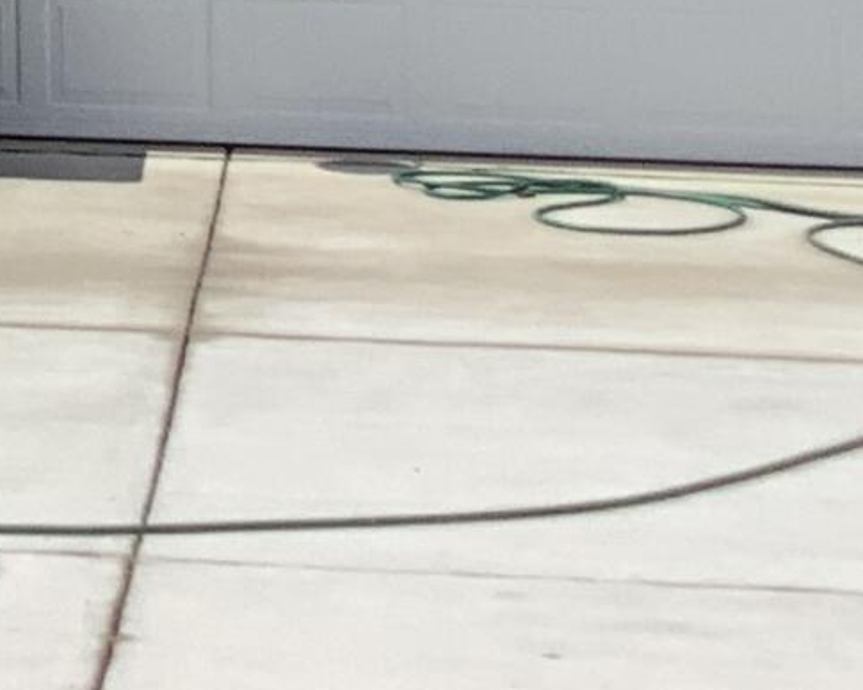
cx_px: -646
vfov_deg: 7.8
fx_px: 4776
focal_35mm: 187
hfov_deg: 9.8
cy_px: -882
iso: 25
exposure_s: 1/2331
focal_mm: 3.3
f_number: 2.4
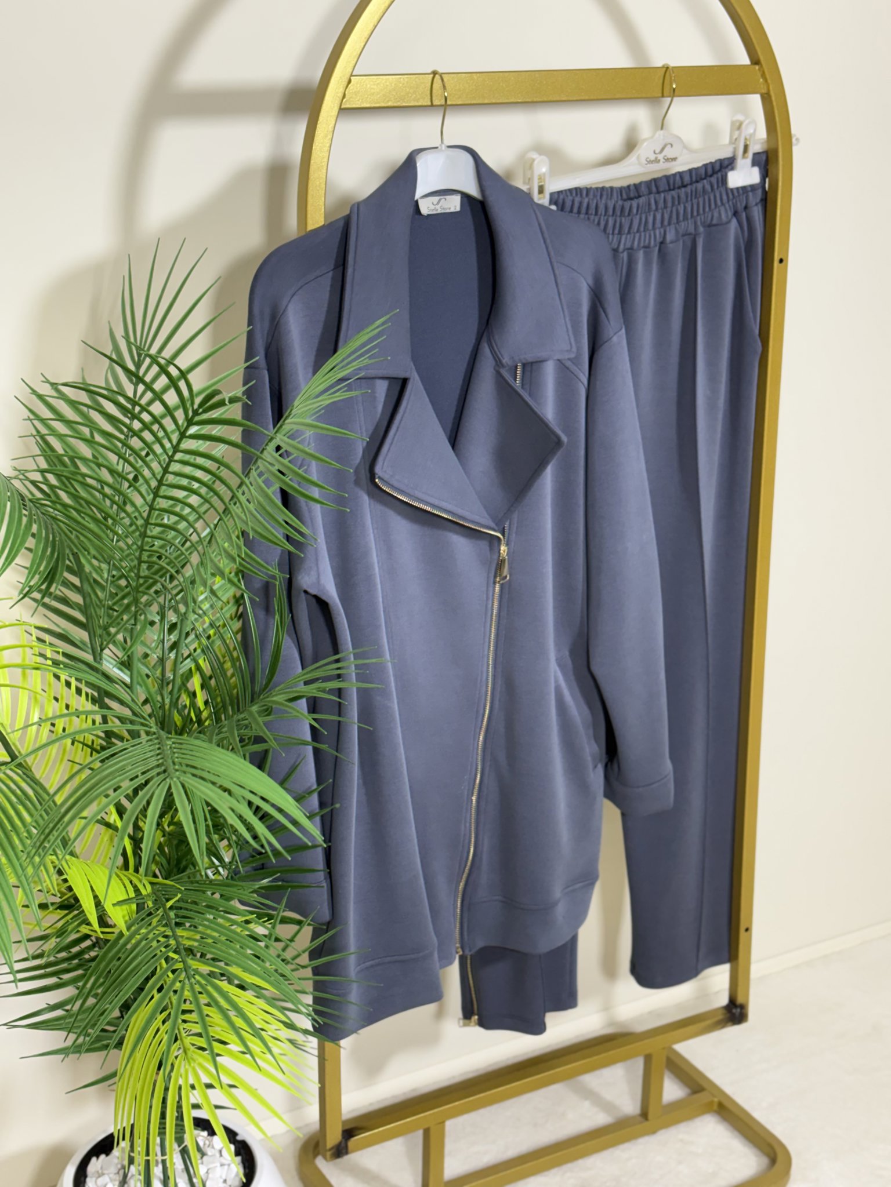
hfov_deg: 28.0
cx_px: 446
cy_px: 594
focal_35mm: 52
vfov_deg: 36.8
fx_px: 1785
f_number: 1.6
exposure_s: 1/100
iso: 64
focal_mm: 5.96
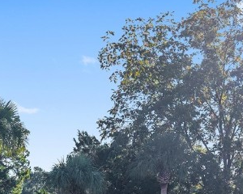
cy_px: 262
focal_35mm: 80
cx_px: 61
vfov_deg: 17.8
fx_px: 575
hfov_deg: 23.6
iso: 320
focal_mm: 8.67
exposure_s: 1/6400
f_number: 1.8
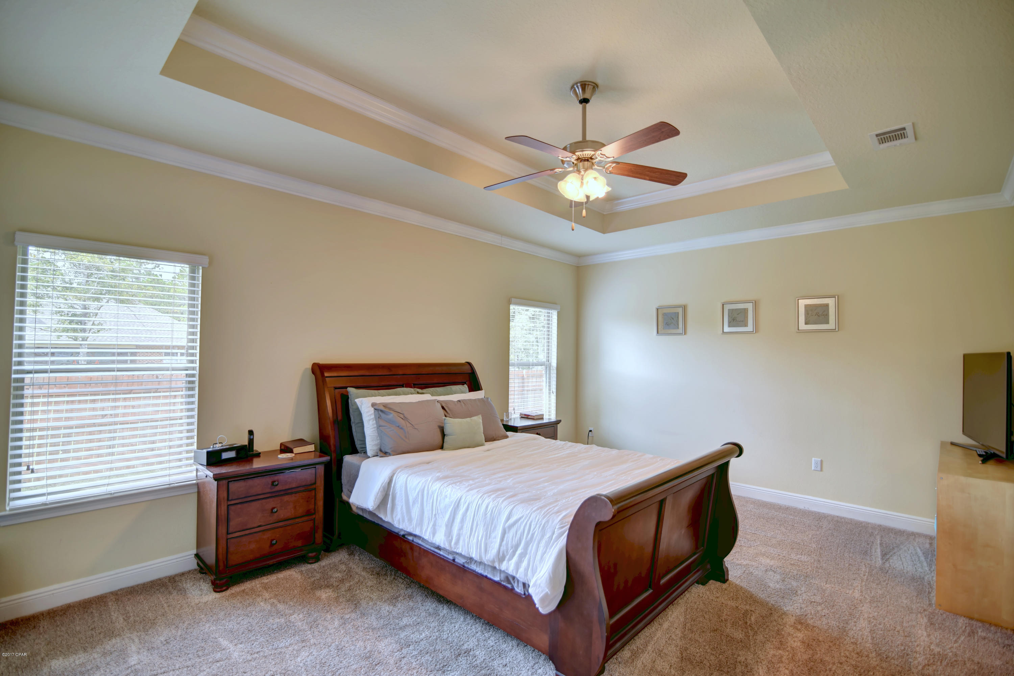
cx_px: 507
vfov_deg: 73.8
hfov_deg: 96.7
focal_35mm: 16
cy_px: 338
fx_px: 451
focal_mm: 16
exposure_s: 1/30
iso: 64
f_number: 2.8
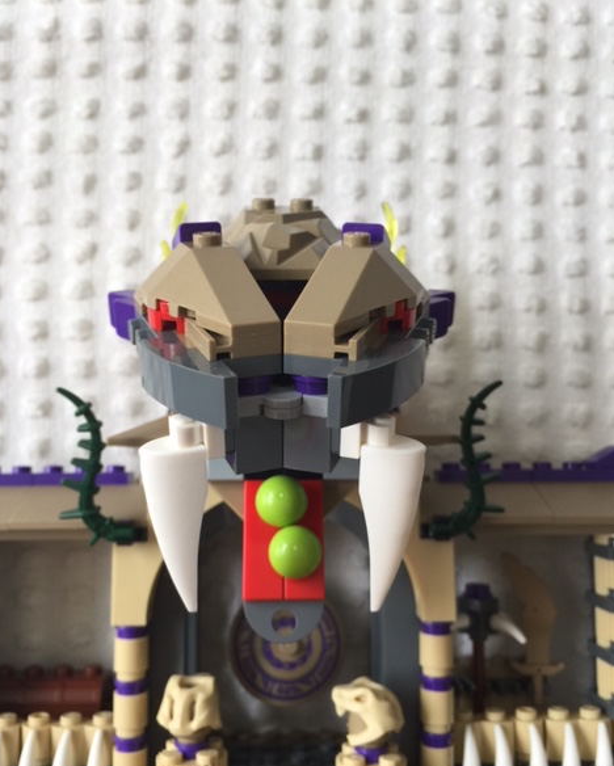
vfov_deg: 57.1
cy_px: 418
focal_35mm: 31
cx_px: 304
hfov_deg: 47.2
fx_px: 703
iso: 32
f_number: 2.2
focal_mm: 4.15
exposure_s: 1/40
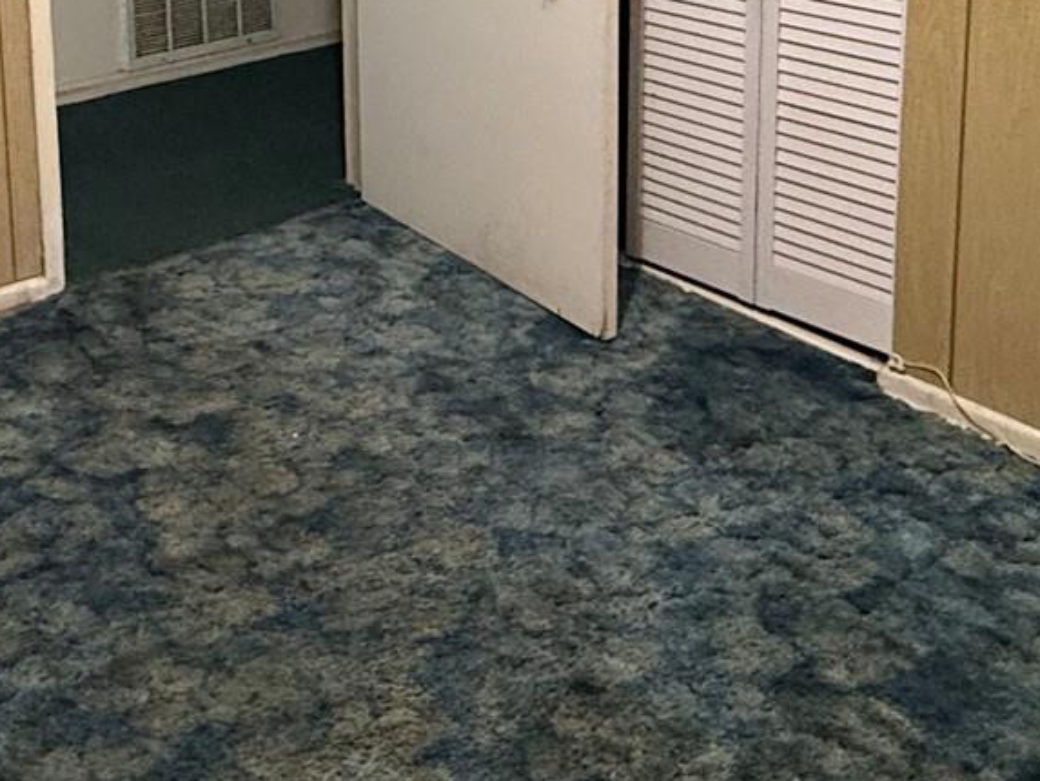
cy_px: -142
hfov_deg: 36.9
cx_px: 209
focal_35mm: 50
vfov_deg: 26.2
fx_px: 1503
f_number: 2.2
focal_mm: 2.22
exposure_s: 1/60
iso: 500
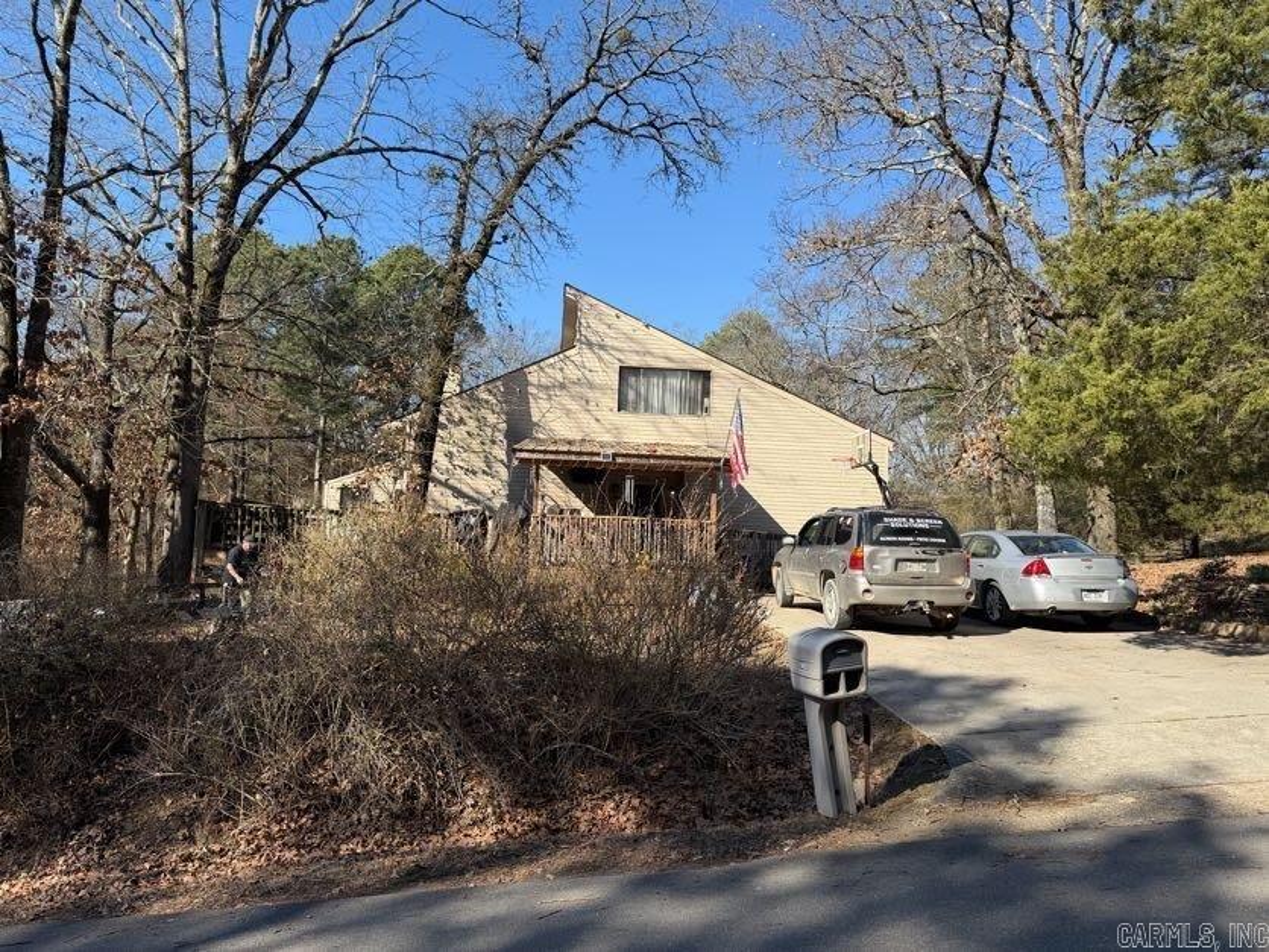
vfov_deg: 56.8
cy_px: 476
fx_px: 880
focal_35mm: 24
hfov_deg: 71.6
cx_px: 634
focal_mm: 6.76
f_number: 1.78
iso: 80
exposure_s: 1/2703
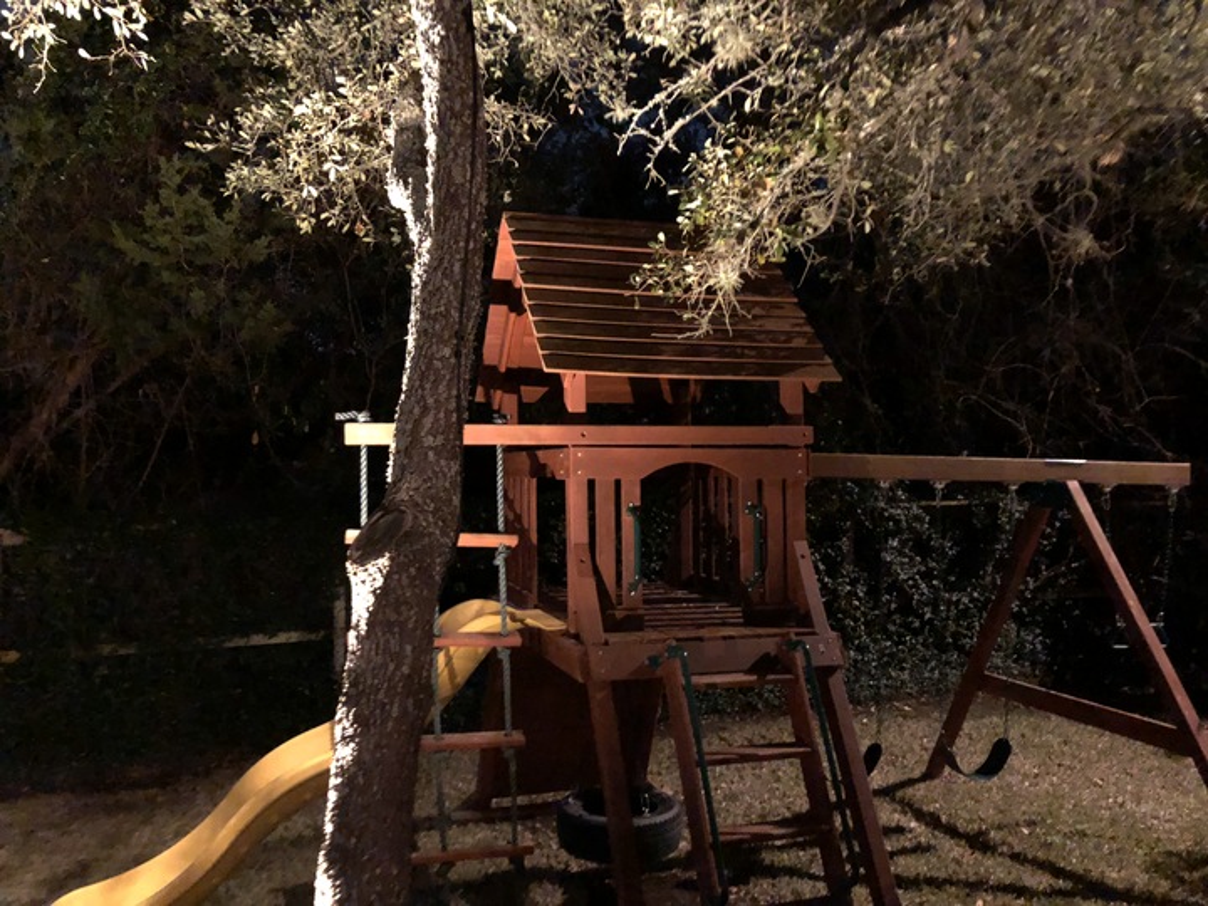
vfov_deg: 49.7
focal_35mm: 28
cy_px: 453
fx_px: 977
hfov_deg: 63.4
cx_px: 604
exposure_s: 1/4
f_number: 1.8
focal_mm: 4
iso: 1600
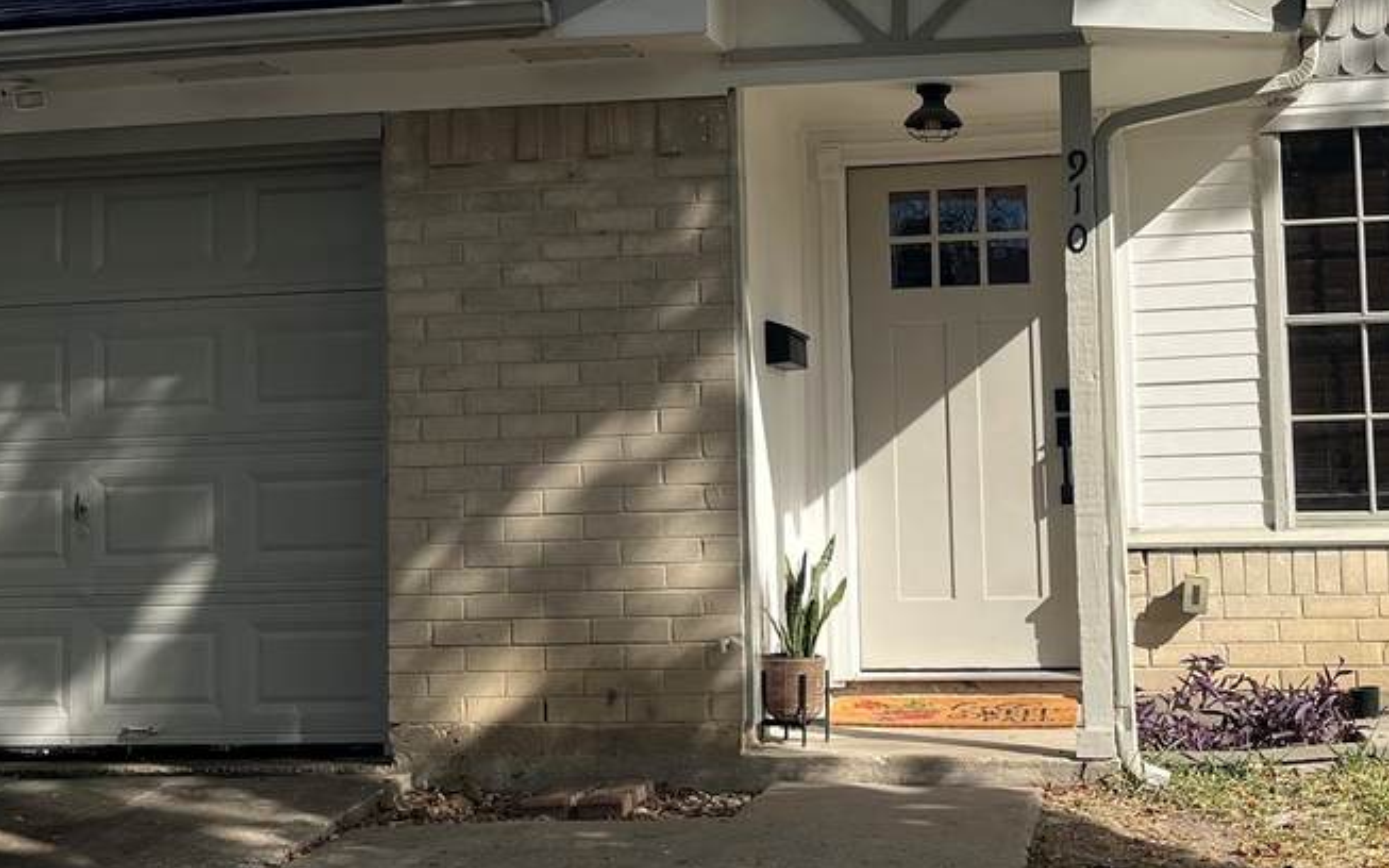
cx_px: 804
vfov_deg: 23.9
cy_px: 296
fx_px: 2044
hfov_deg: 37.4
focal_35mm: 54
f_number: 1.6
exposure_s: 1/3745
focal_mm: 5.1
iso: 50
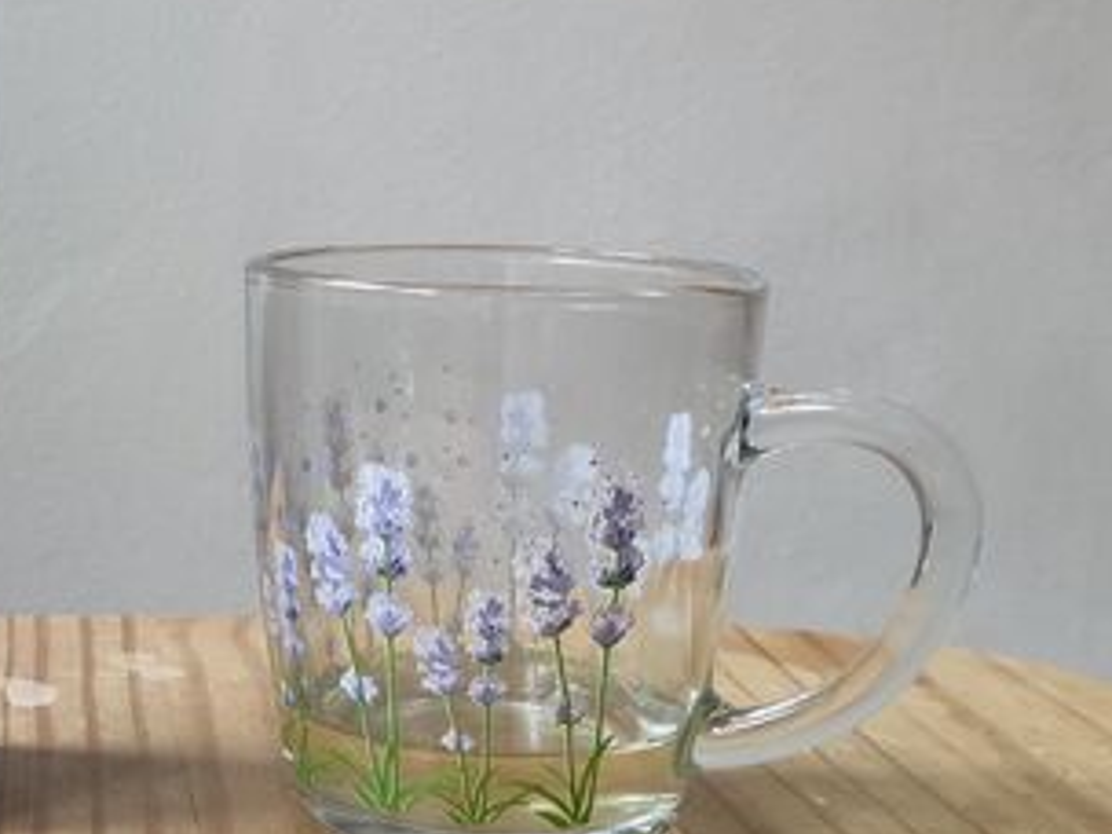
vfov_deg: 20.2
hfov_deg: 25.8
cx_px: 102
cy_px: 357
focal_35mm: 73
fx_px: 2345
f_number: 1.75
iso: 1105
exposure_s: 1/100
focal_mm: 4.75
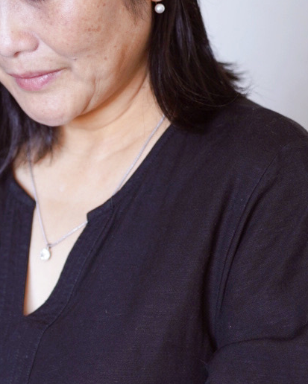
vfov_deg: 7.7
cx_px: -61
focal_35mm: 250
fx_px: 2848
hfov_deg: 6.2
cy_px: 287
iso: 320
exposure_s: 1/100
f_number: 1.8
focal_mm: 85
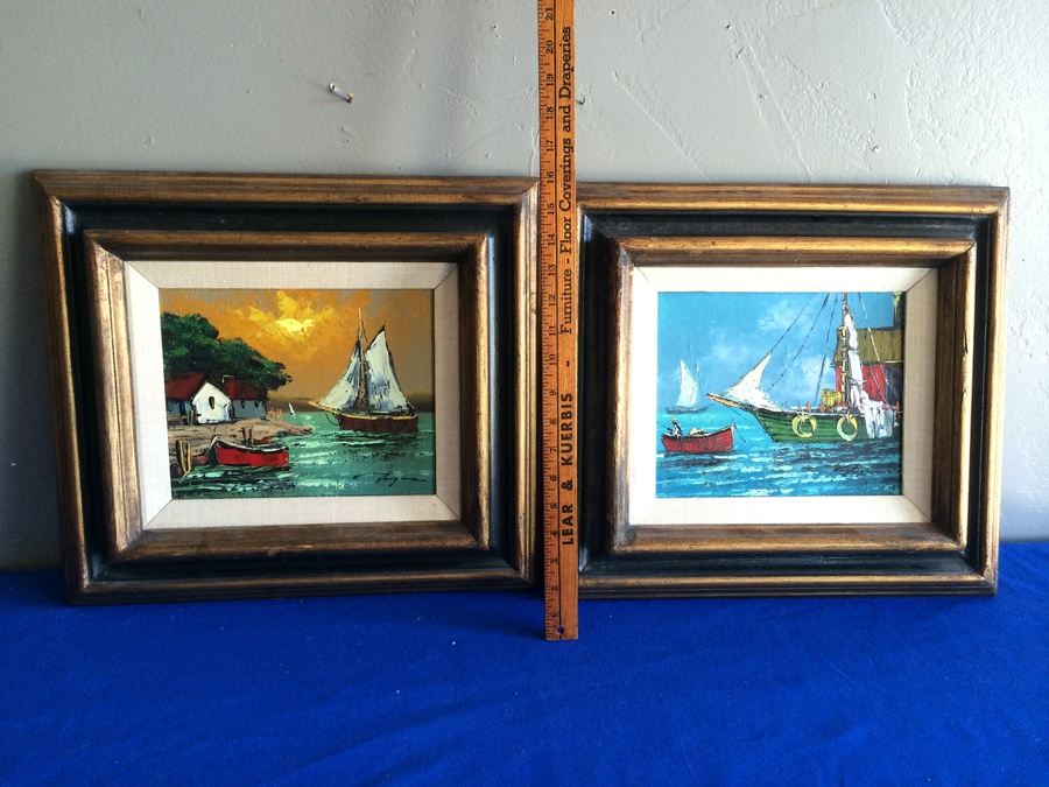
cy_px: 394
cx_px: 524
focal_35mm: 30
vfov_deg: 46.8
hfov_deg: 60.0
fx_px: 909
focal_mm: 4.12
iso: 100
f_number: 2.2
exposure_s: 1/30
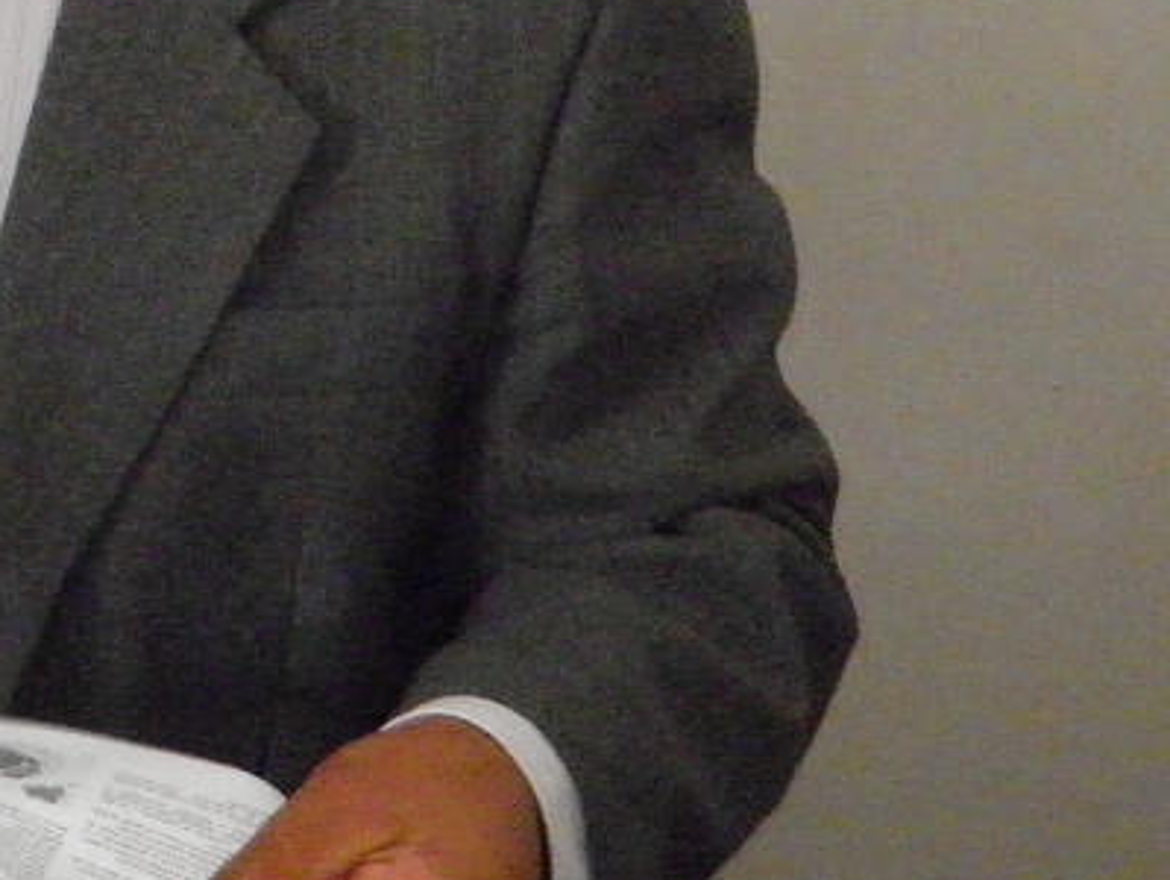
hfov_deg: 15.0
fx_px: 4229
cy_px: -252
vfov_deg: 11.6
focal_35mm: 125
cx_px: -402
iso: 800
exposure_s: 1/60
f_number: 3.2
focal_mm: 7.1
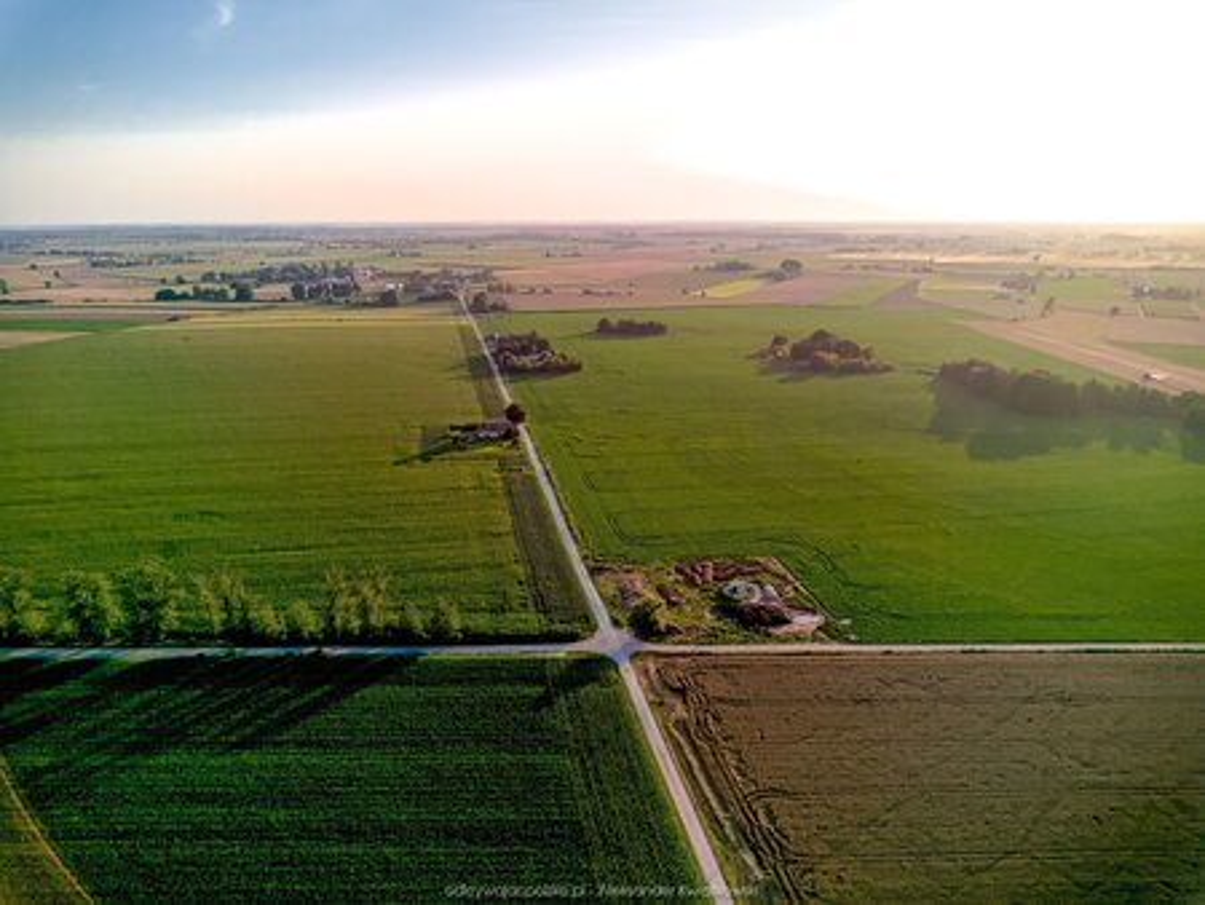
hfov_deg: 71.6
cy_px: 452
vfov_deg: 56.9
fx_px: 836
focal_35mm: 24
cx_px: 602
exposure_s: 1/2000
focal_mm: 6.72
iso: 110
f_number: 1.7
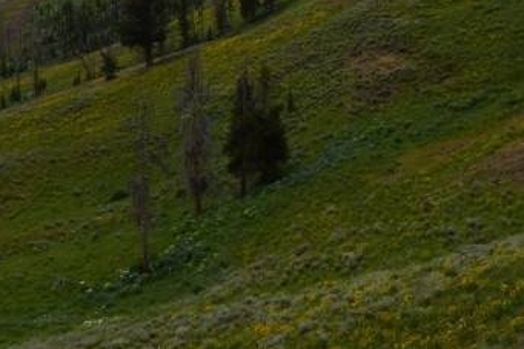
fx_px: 1178
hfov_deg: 24.7
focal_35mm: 81
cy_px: -131
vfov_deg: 15.8
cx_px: 120
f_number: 11
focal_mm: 18
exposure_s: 1/500
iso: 200
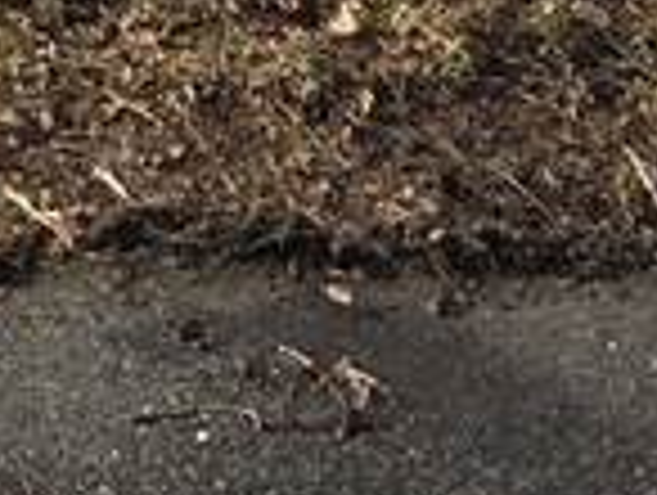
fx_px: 3061
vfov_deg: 7.8
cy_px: -1098
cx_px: -630
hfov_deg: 11.2
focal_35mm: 161
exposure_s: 1/788
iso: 12
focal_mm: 6.3
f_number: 1.7
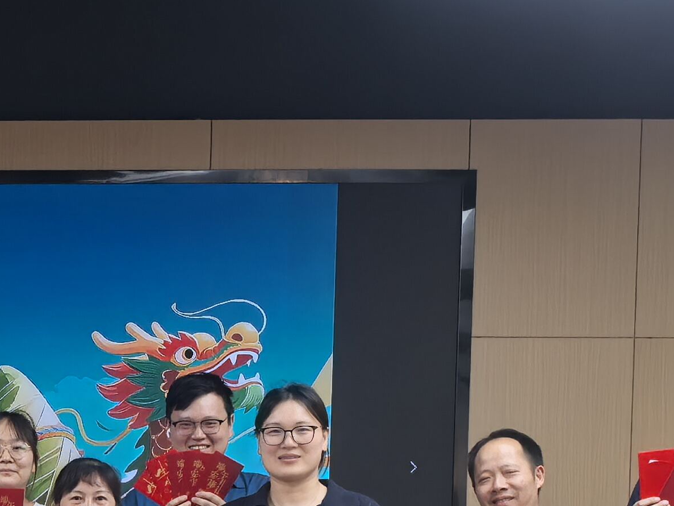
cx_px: -122
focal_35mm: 107
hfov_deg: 17.6
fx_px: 2083
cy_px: 598
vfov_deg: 13.5
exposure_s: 1/50
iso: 160
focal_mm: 6.98
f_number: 4
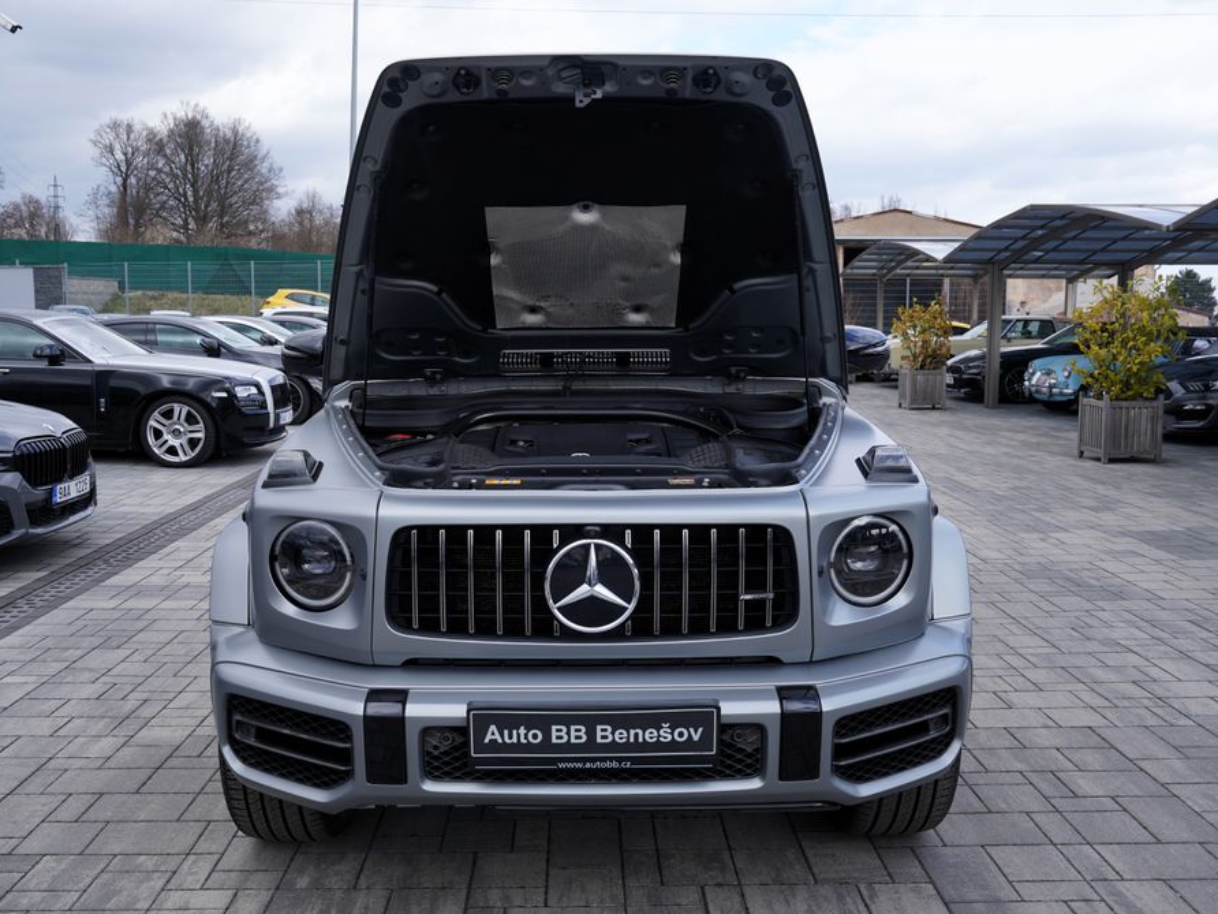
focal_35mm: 32
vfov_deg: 44.2
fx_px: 1126
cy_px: 457
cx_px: 573
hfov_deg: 56.8
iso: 100
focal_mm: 29
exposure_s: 1/160
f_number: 6.3
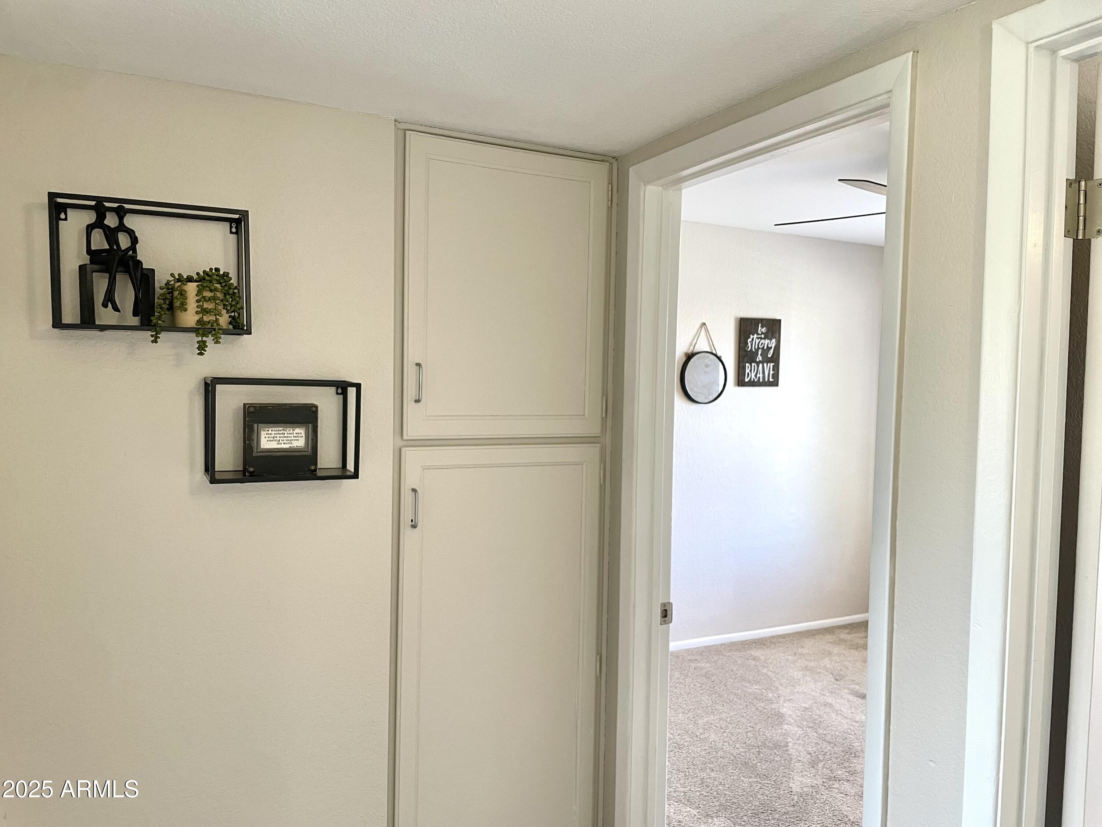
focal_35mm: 26
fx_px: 828
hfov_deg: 67.3
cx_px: 551
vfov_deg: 53.1
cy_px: 414
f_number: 1.6
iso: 100
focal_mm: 4.2
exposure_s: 1/60
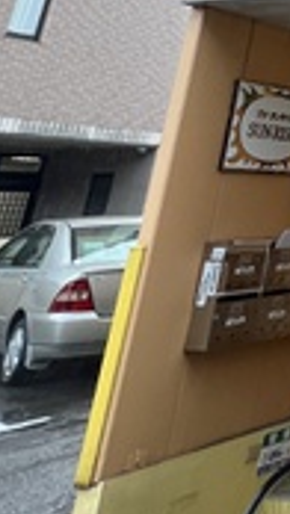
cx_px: 703
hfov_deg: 14.1
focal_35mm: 57
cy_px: -136
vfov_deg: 30.0
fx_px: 778
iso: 40
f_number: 1.8
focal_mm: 1.57
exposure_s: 1/99
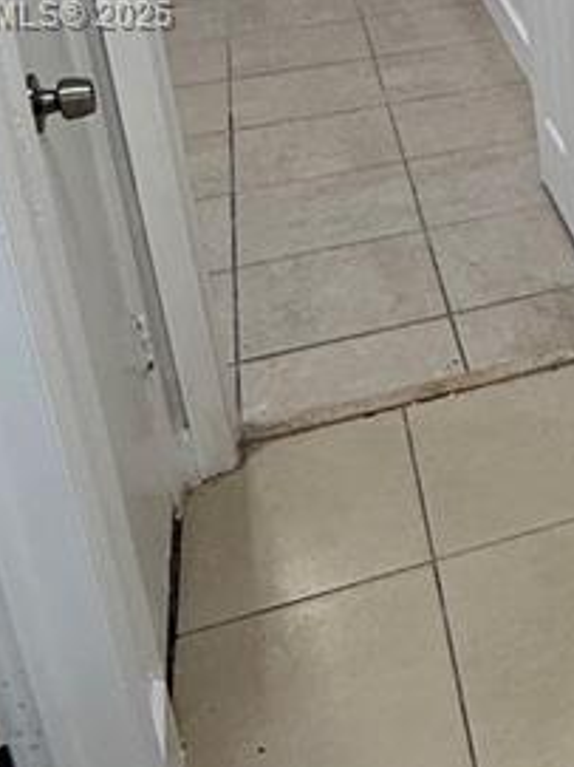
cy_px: 17
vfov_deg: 29.4
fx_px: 1372
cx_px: 927
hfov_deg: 19.6
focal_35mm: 62
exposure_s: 1/120
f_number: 2.2
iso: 125
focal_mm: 2.22
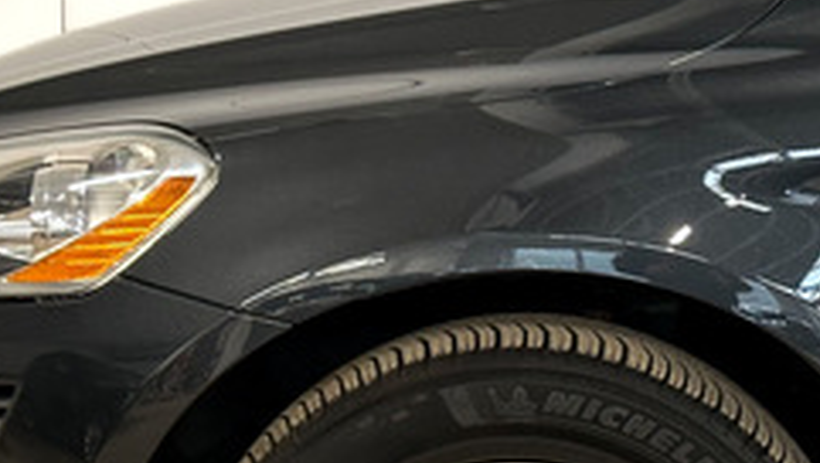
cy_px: 232
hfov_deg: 15.0
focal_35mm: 141
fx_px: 3068
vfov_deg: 8.6
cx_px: 786
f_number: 1.8
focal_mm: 6.86
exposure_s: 1/50
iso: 200
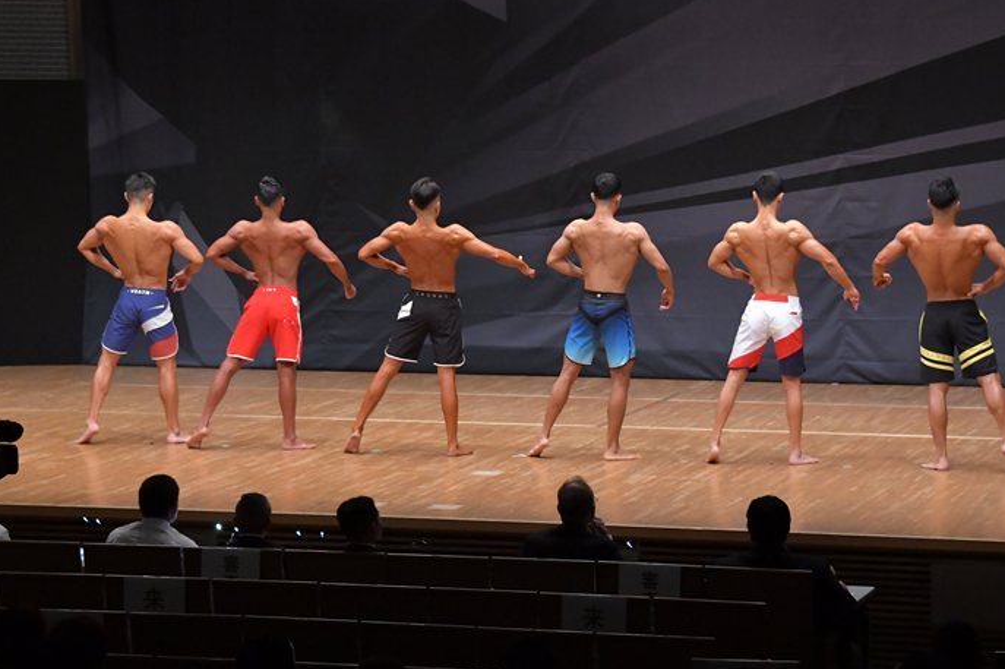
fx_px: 3682
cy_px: 347
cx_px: 511
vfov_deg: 10.4
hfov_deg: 15.5
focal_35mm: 132
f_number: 5.6
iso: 6400
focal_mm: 78
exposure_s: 1/400
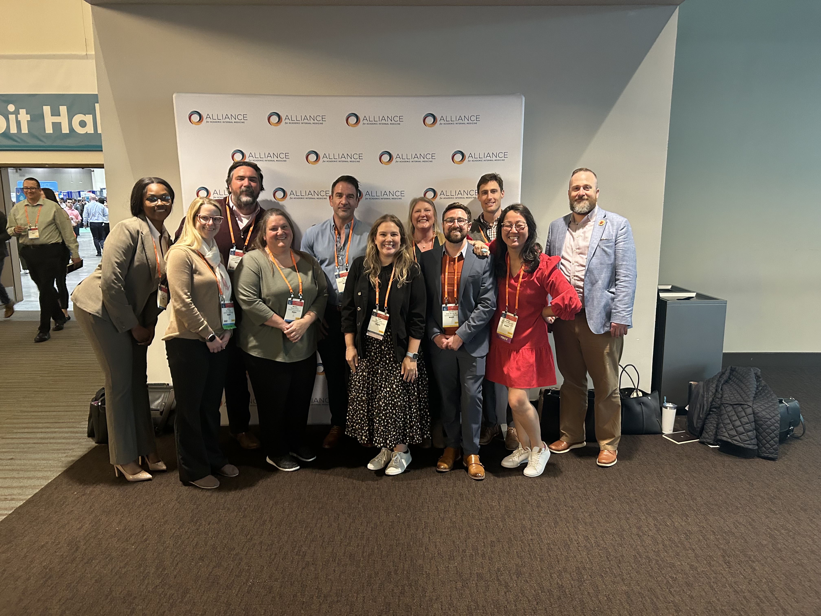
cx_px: 410
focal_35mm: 26
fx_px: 617
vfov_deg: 53.1
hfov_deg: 67.3
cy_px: 308
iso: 320
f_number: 1.5
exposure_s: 1/60
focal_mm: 5.7
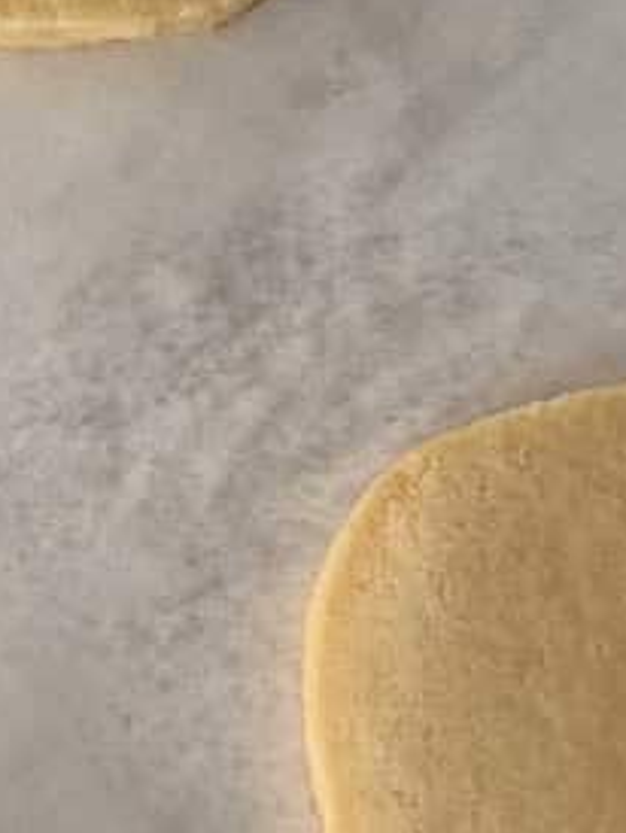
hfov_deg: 12.4
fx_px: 2528
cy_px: -12
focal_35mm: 105
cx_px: -641
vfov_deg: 18.2
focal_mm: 6.8
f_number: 1.8
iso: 125
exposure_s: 1/121
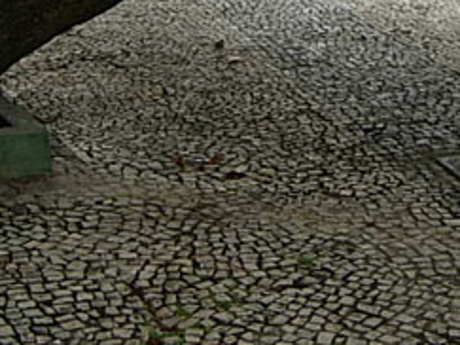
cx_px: 360
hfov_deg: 20.5
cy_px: -34
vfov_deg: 15.2
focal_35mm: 95
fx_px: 1262
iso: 50
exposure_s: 1/132
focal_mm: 7.5
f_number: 3
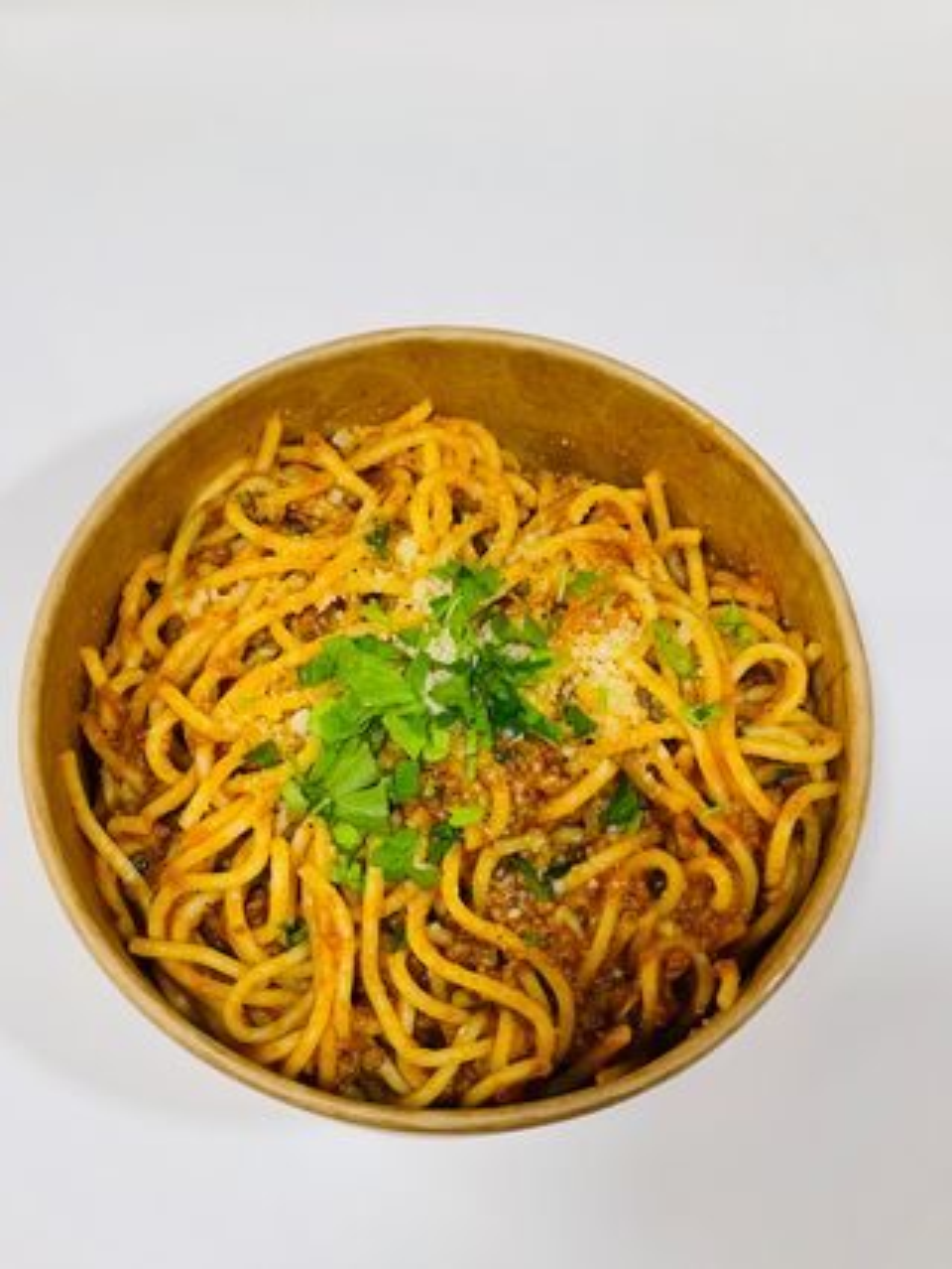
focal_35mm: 64
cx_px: 476
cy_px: 634
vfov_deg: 30.2
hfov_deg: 23.0
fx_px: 2344
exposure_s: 1/50
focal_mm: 7.5
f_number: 2.2
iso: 160
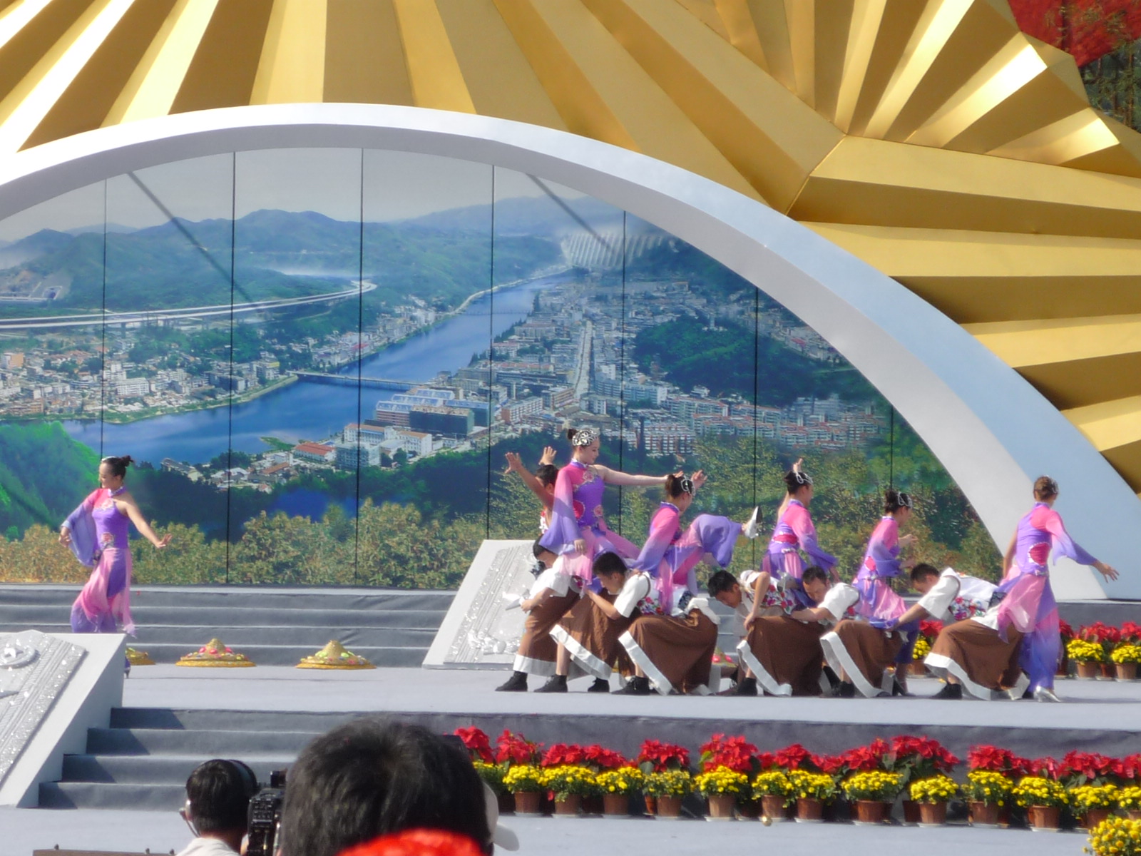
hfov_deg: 12.3
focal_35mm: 160
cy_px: 428
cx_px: 570
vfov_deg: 9.3
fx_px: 5274
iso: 100
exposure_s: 1/400
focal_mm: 16.5
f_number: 5.1
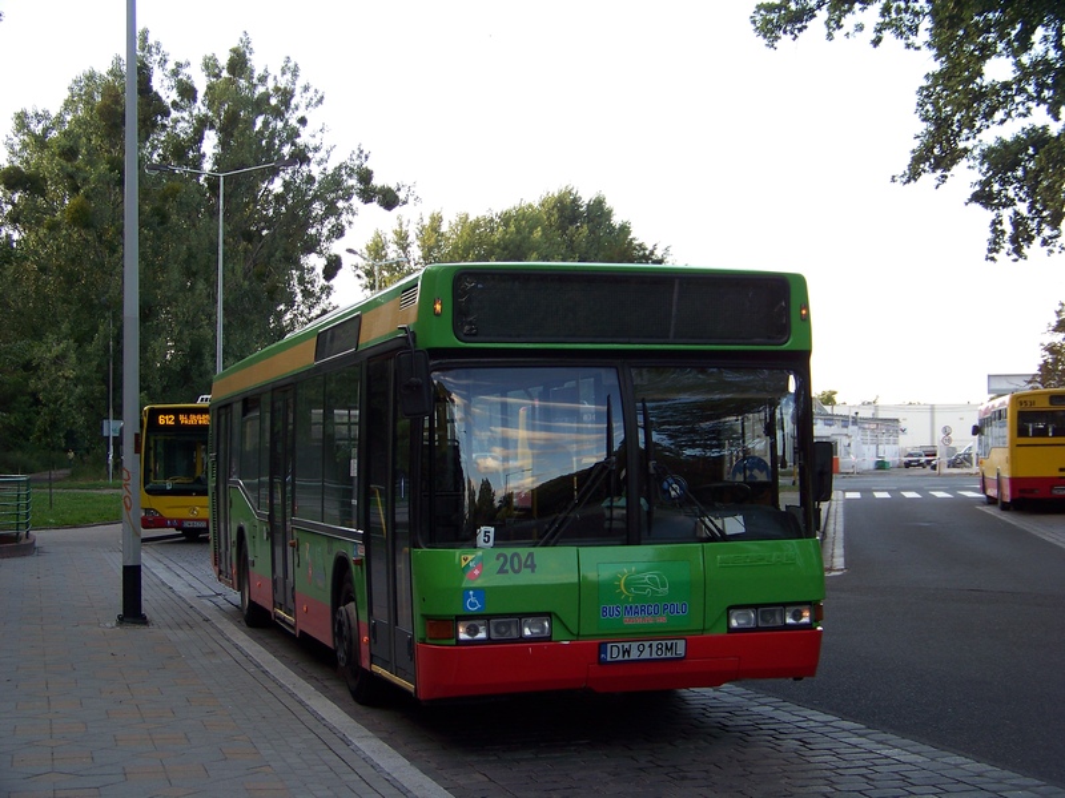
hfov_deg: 34.9
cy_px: 399
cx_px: 532
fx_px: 1692
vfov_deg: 26.6
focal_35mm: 55
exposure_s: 1/125
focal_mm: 9.36
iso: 64
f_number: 3.2
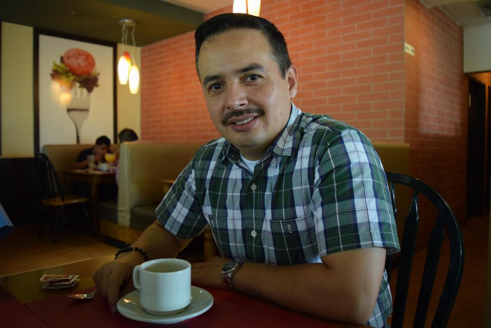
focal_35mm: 30
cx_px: 246
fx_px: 409
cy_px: 164
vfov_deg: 43.7
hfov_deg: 61.9
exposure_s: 1/60
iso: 2000
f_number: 3.5
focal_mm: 20
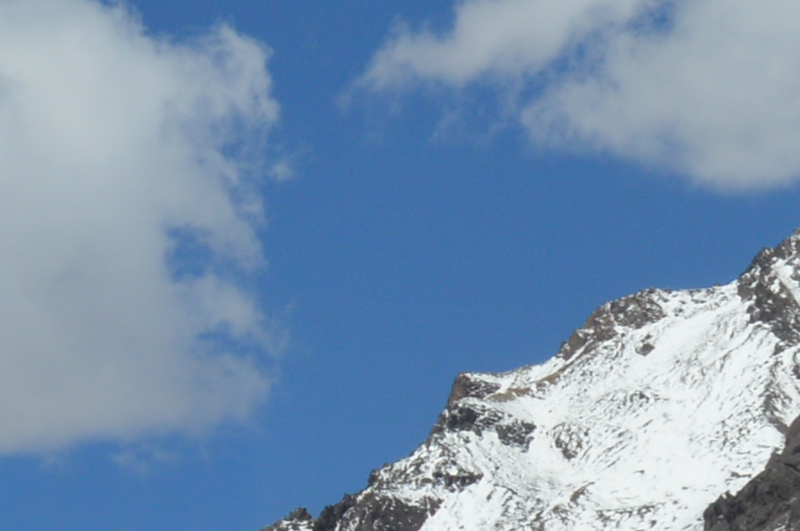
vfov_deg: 5.2
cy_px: 393
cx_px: -572
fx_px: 5815
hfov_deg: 7.7
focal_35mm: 262
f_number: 9
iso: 100
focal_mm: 26
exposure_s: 1/320
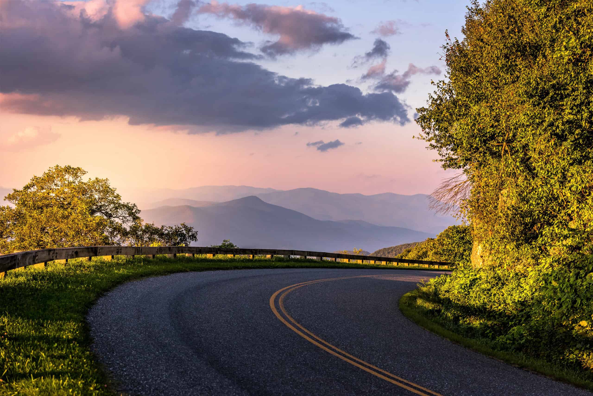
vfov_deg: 17.1
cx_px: 296
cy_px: 198
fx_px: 1318
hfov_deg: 25.4
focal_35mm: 80
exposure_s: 1/800
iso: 1000
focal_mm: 80
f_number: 8
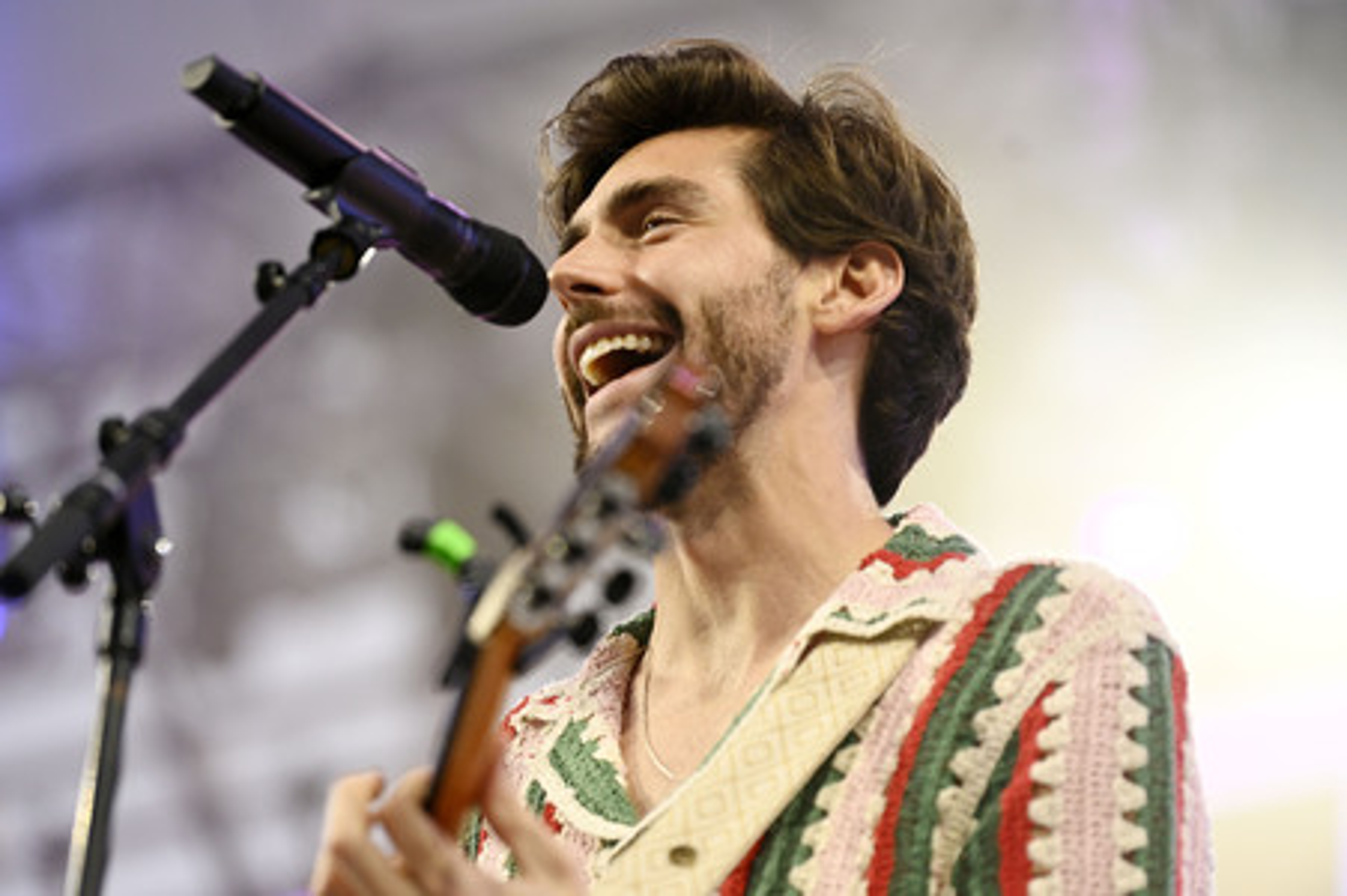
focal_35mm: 200
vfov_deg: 6.9
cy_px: 448
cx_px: 674
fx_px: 7478
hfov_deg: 10.3
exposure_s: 1/2000
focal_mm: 200
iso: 2000
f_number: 3.5
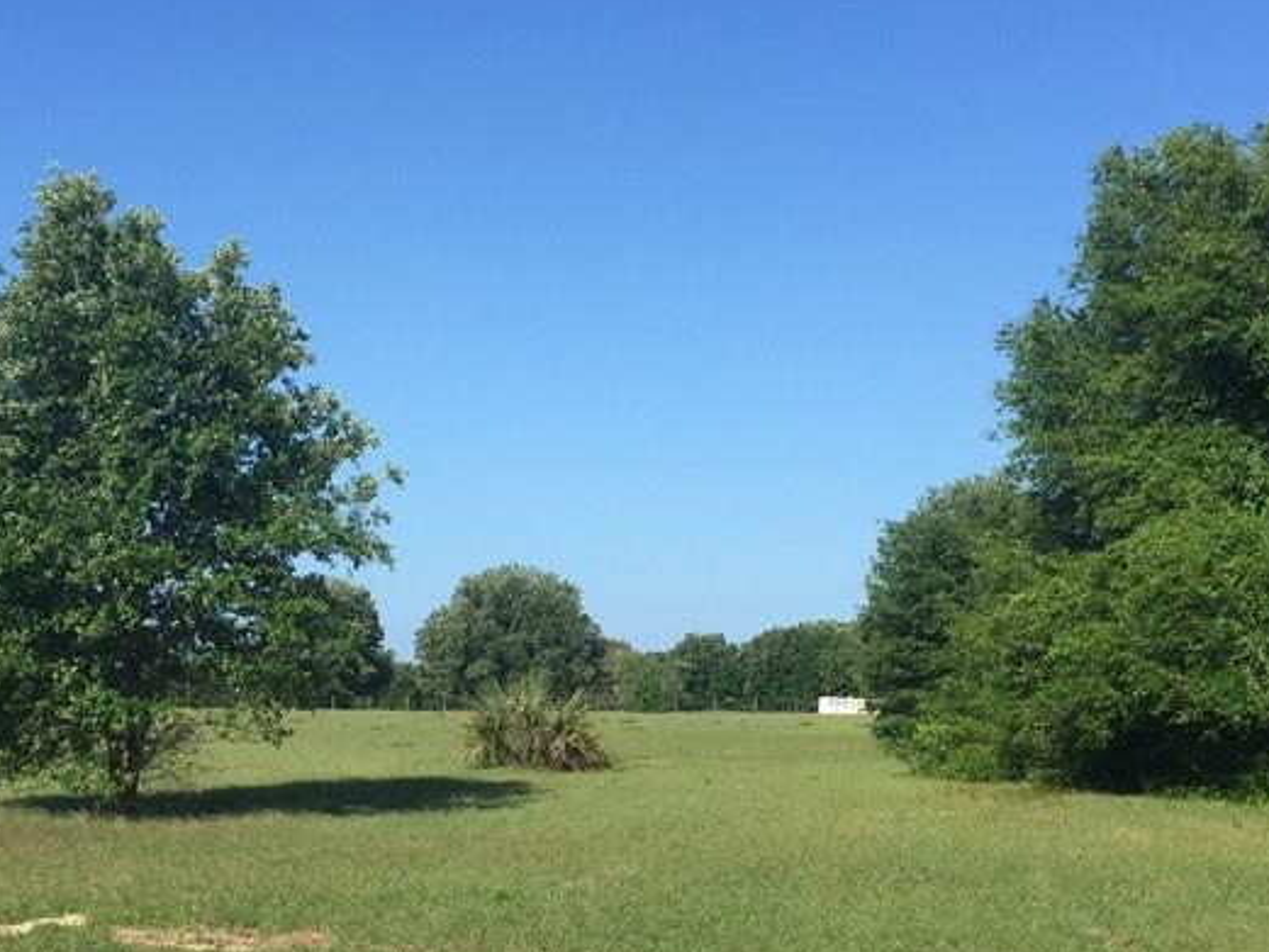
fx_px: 2090
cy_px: 633
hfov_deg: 33.7
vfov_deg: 25.5
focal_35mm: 57
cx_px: 565
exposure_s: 1/1799
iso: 32
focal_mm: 4.15
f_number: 2.2
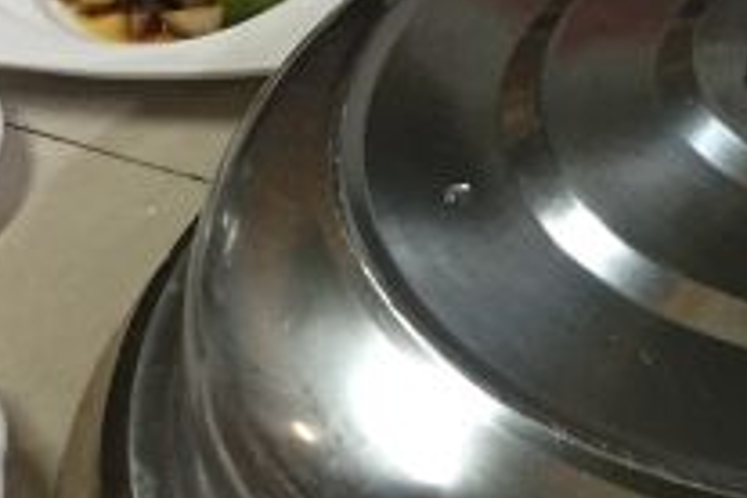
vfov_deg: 13.3
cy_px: 446
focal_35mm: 102
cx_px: 801
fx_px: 2116
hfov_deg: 19.3
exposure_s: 1/20
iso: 250
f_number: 2.2
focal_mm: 4.15
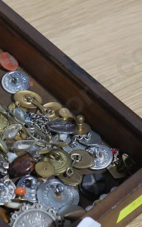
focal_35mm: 122
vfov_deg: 17.1
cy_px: 139
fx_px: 756
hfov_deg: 10.7
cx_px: 29
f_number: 5.4
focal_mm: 34
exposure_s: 1/80
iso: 1000
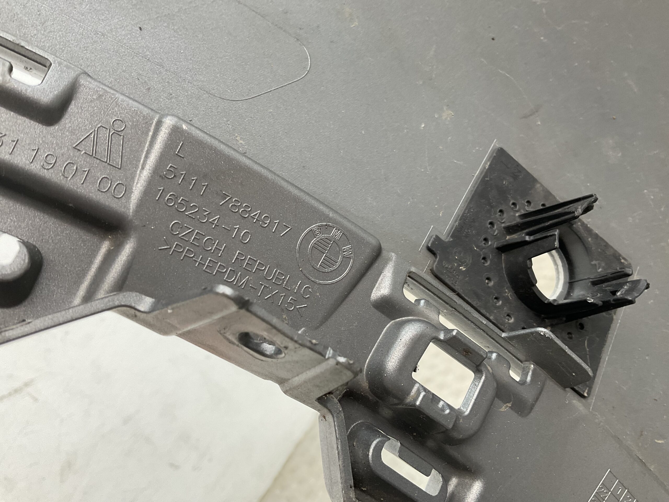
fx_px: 560
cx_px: 334
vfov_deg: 48.2
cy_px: 251
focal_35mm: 29
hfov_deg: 61.7
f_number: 1.8
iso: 50
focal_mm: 3
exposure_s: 1/120
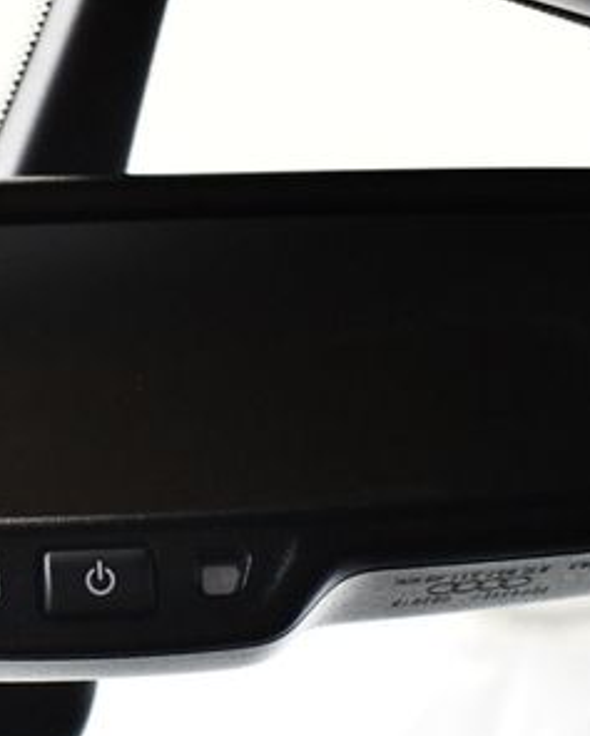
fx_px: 1593
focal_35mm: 73
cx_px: -50
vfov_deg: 26.0
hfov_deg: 20.1
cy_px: 465
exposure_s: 1/125
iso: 3200
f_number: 3.5
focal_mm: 18
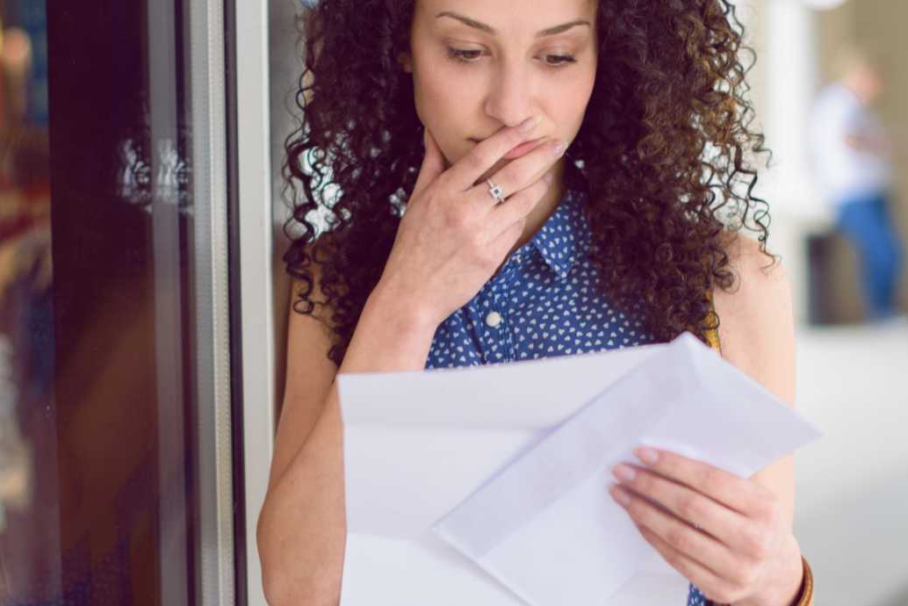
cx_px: 421
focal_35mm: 99
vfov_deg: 13.8
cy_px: 306
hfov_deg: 20.6
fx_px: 2498
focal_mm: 50
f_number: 2.2
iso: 250
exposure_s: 1/160
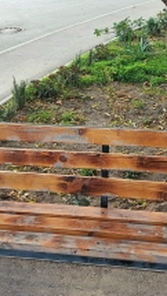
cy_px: 61
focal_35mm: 57
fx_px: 449
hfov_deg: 21.1
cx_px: 100
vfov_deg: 35.5
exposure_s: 1/208
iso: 32
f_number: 1.8
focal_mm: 5.23
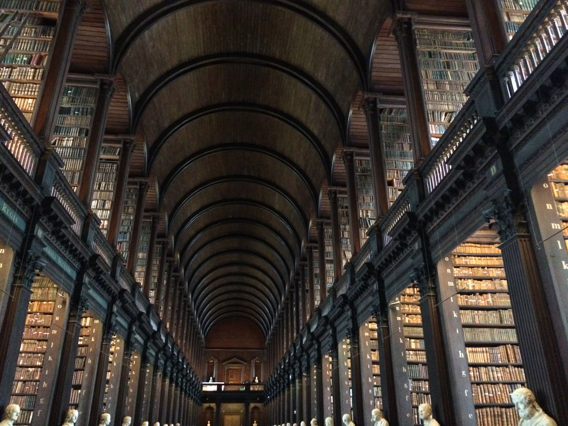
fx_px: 476
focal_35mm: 29
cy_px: 213
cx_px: 284
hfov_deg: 61.7
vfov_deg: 48.2
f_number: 2.2
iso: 640
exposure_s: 1/17
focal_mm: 4.15
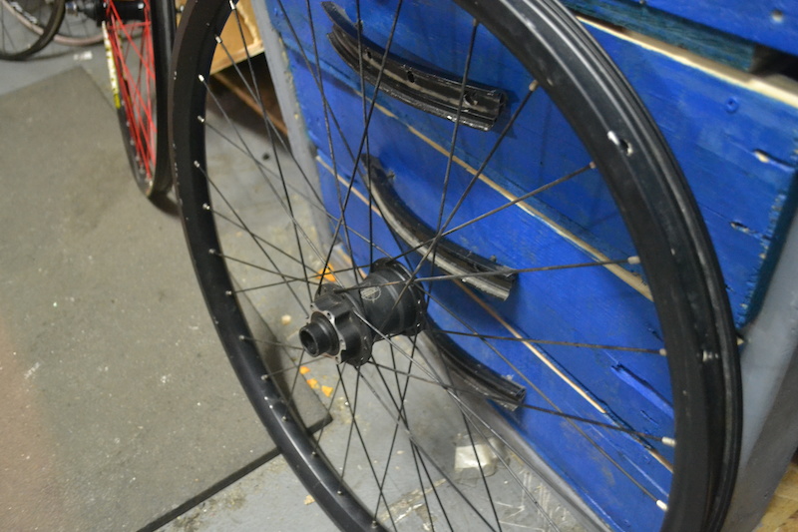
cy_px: 266
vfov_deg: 43.6
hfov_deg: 61.9
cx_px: 399
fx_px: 665
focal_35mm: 30
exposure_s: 1/15
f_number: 3.8
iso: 3200
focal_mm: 20
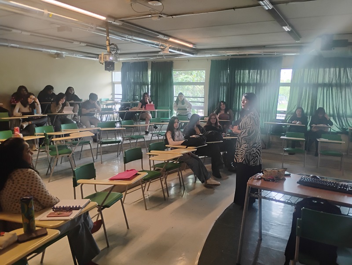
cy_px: 132
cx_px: 176
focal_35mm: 28
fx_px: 285
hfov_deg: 63.4
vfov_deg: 49.8
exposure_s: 1/50
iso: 966
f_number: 1.8
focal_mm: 4.26
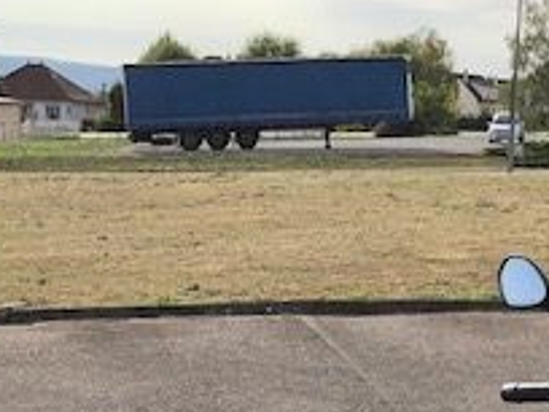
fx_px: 1396
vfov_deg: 15.8
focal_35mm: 88
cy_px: 555
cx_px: 350
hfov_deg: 22.2
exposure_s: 1/1171
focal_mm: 4
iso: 20
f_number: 1.8
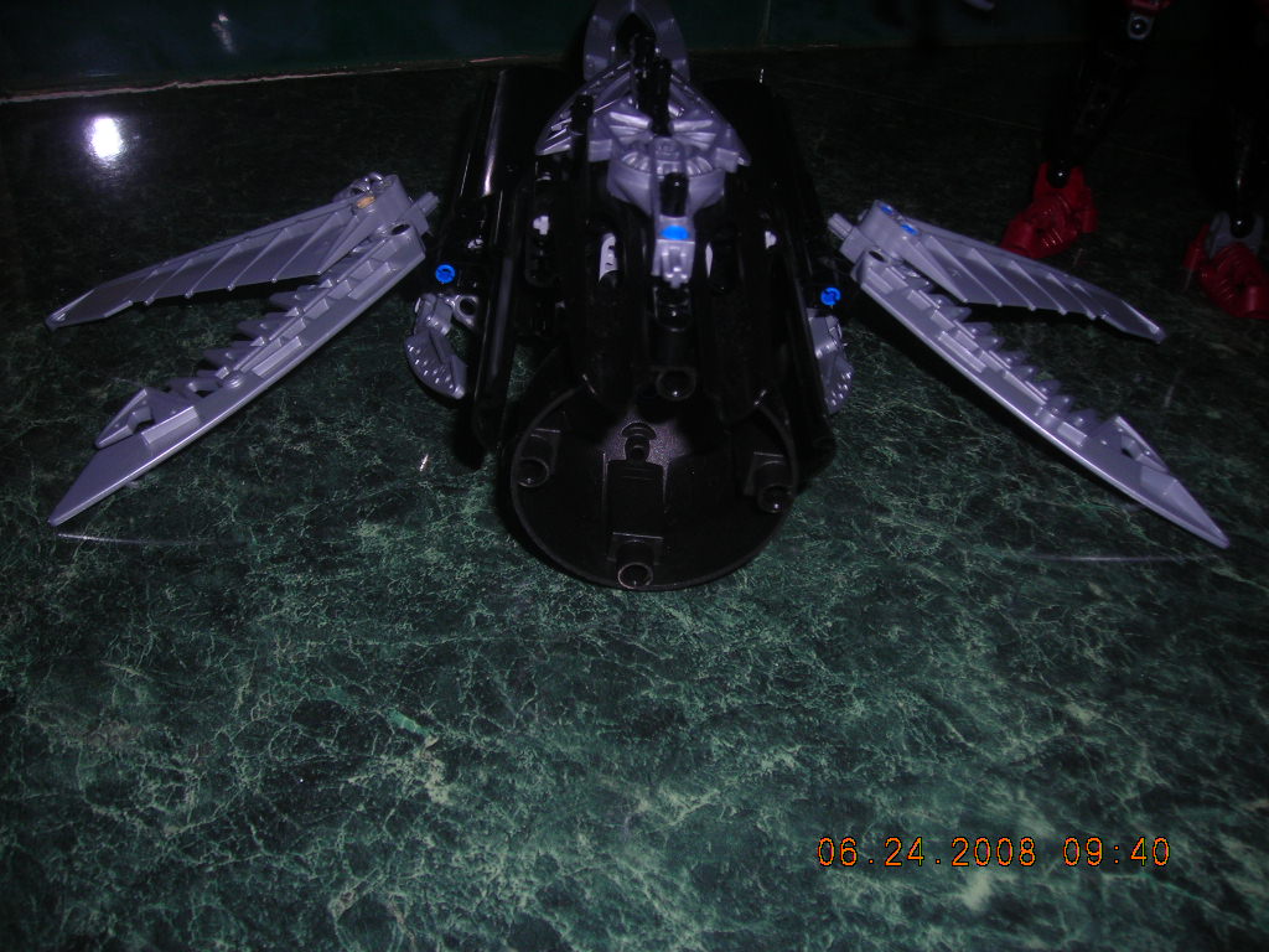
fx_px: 1393
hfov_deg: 49.0
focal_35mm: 38
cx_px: 634
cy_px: 476
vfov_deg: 37.7
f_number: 6.4
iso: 50
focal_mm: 6.3
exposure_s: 1/60.1
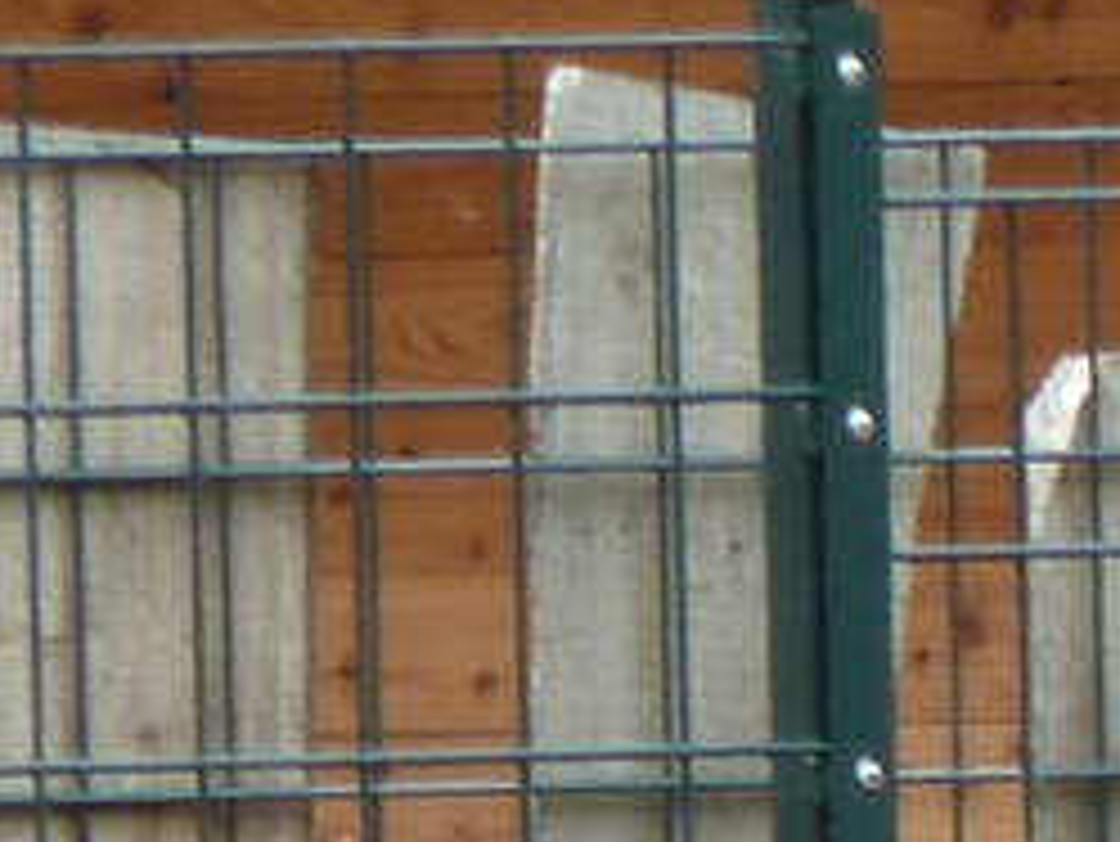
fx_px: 57781
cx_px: 2433
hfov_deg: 1.1
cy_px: 1670
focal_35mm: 1785
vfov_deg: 0.8
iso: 100
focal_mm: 45.7
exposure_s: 1/125
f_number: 4.8
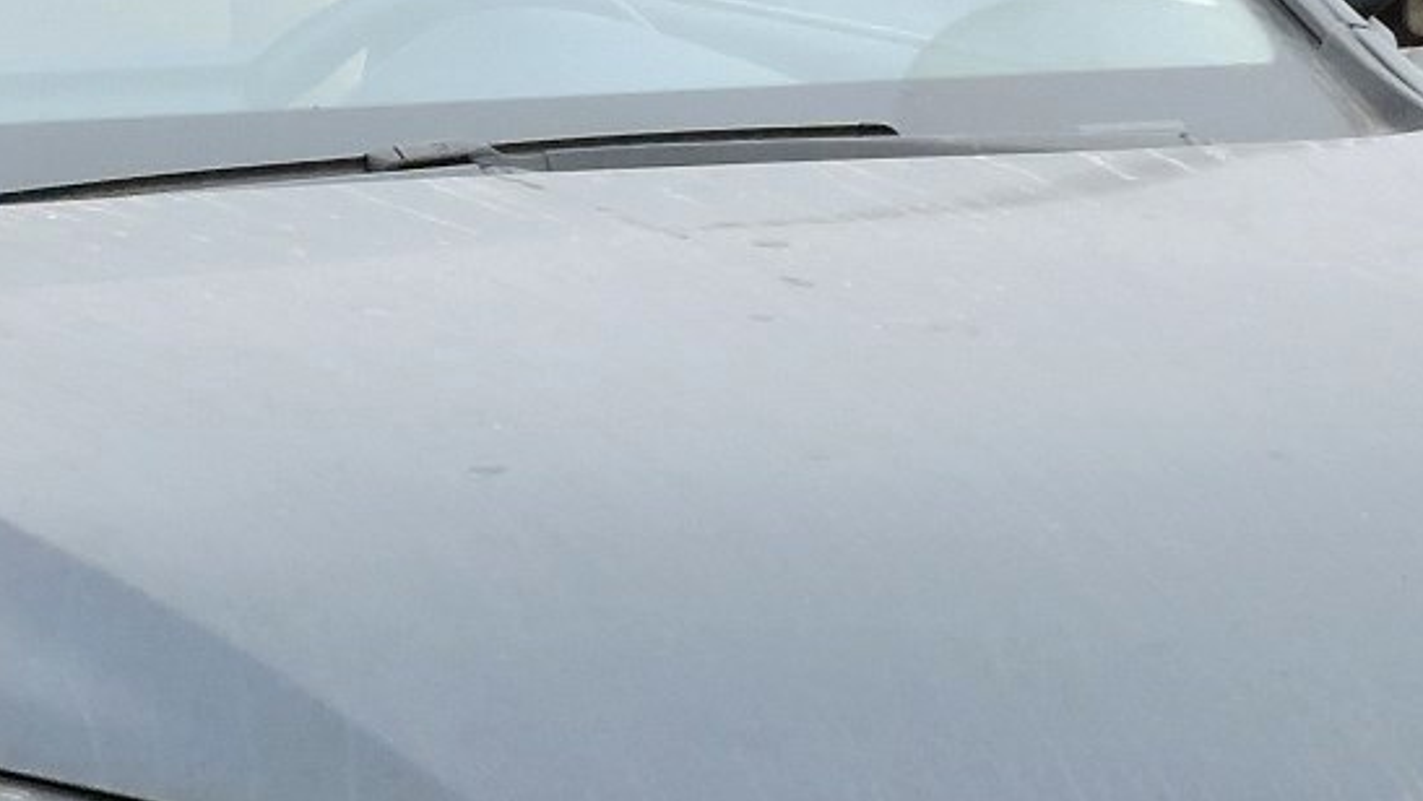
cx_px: 39
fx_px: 10530
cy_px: 674
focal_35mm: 279
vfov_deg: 4.4
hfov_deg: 7.7
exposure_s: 1/60
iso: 100
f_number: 4.5
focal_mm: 12.5
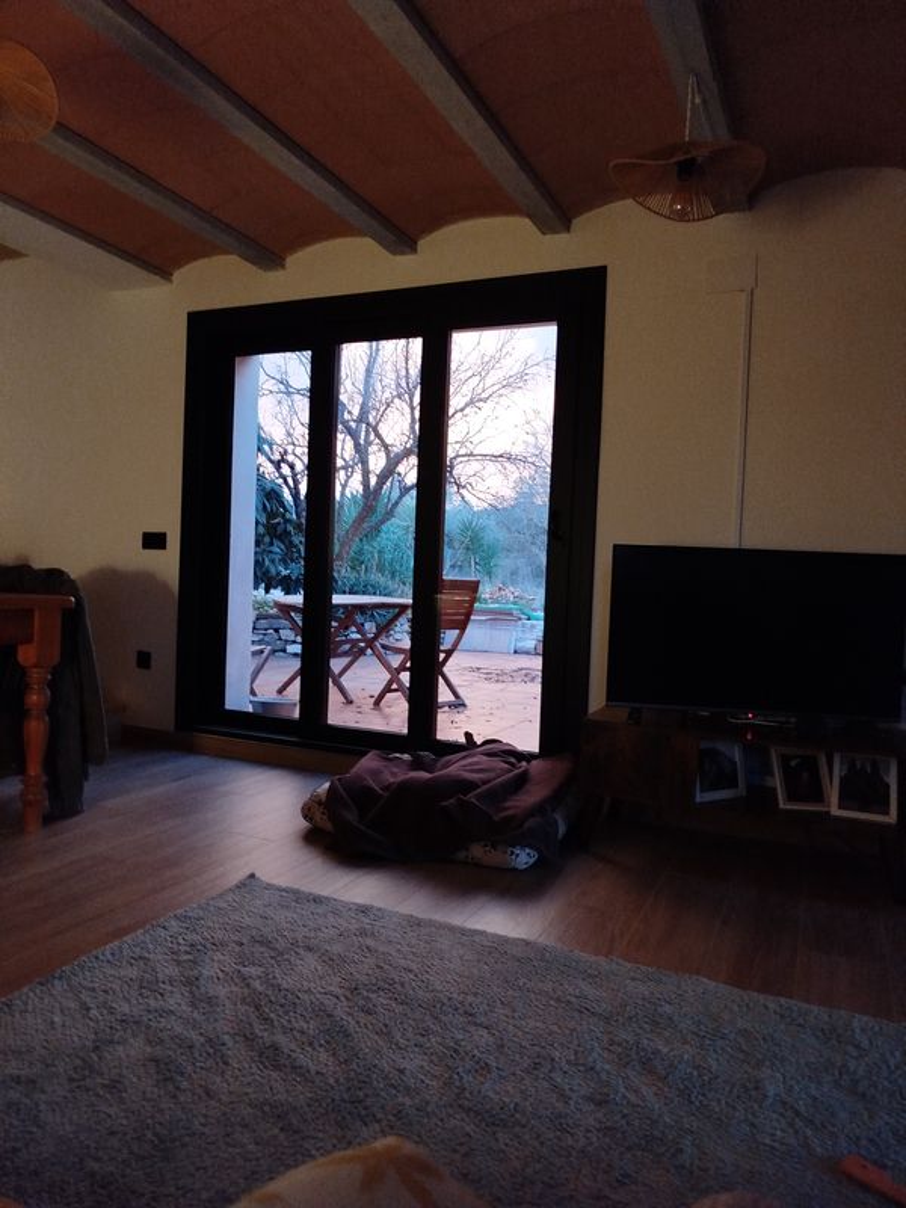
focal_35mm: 24
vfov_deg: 71.6
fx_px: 838
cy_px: 604
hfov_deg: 56.8
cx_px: 453
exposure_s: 1/33
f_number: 1.7
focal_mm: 5.31
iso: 500
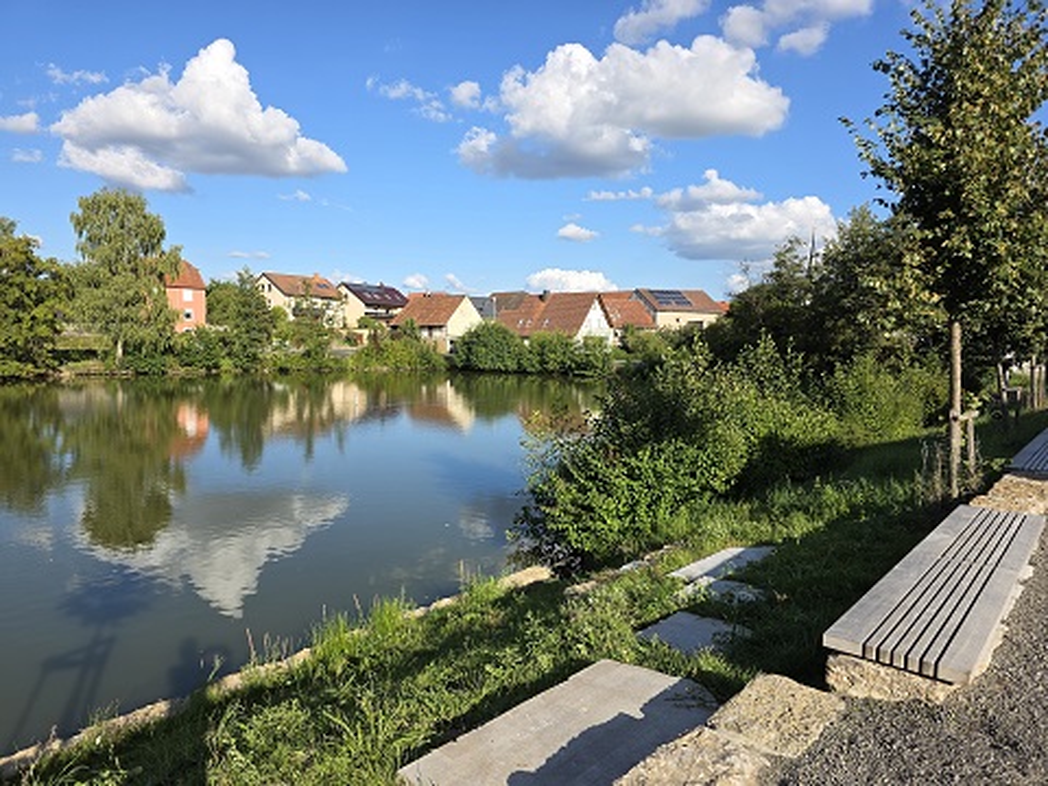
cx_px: 524
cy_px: 393
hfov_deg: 73.9
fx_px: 696
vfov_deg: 58.9
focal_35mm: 23
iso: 80
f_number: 1.7
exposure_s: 1/4237
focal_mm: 6.3
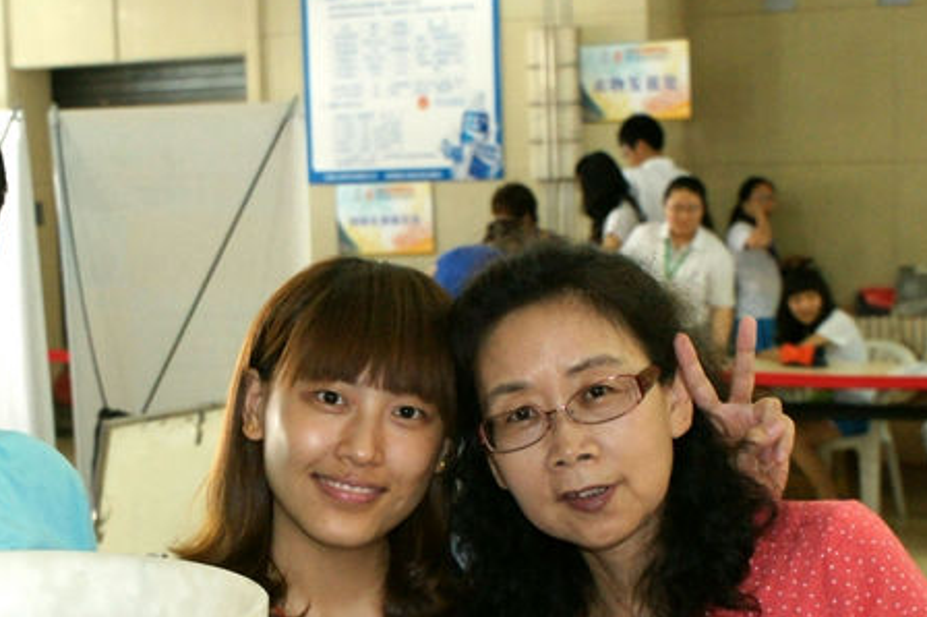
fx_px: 1930
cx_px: 325
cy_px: 459
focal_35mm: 75
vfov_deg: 18.0
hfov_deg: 26.9
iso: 1600
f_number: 5
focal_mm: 28
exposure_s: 1/60
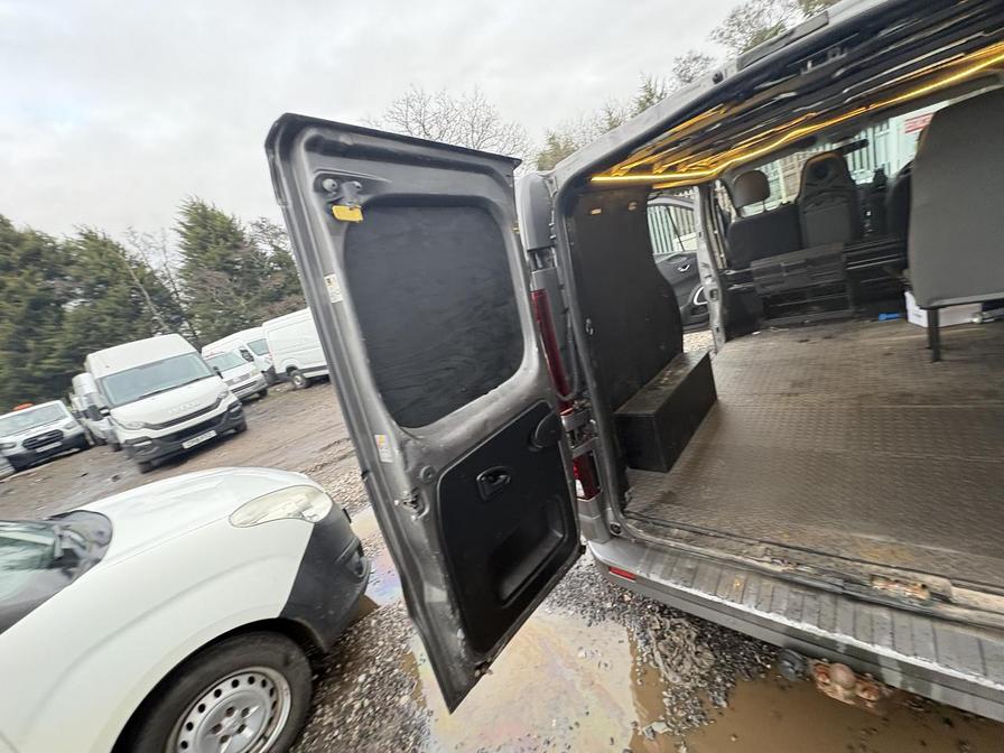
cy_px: 376
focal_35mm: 14
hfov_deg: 102.1
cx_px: 502
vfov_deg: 85.7
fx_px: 406
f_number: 2.2
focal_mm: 2.22
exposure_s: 1/60
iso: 400
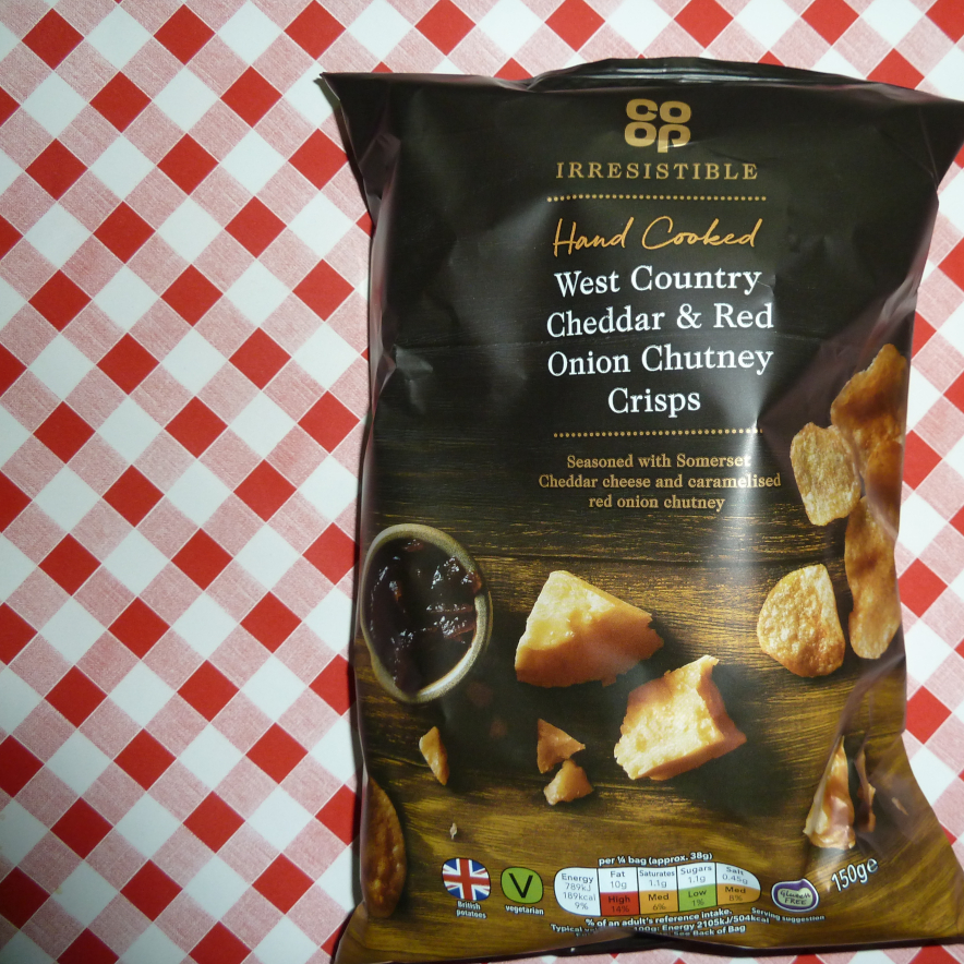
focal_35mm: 30
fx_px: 945
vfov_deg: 54.0
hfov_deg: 53.3
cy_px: 474
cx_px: 618
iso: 125
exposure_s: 1/30
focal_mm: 4.1
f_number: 3.3
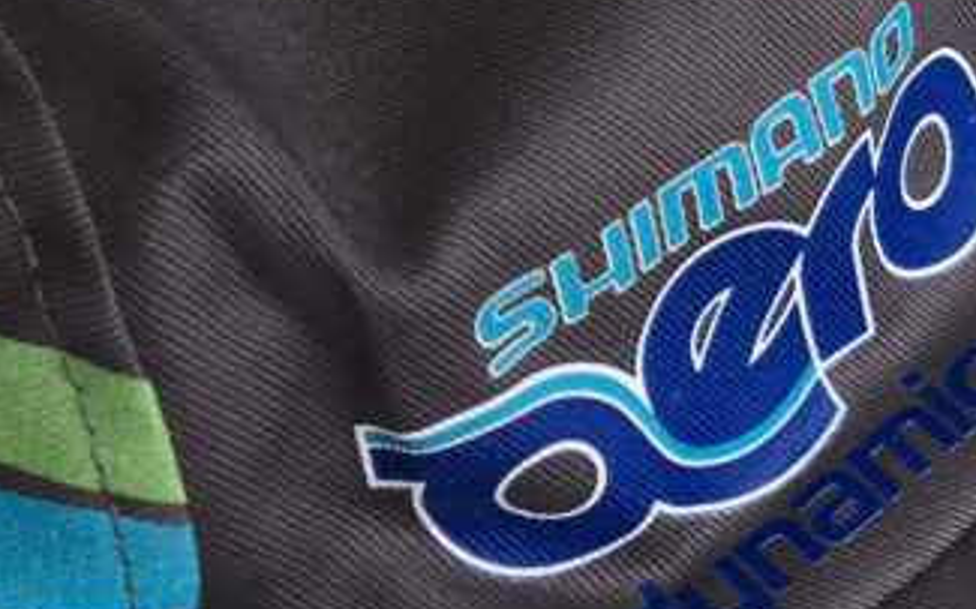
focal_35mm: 97
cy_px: 3
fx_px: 2580
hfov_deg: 19.5
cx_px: 1315
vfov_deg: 13.3
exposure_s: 1/50
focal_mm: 4.15
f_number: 2.2
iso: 32
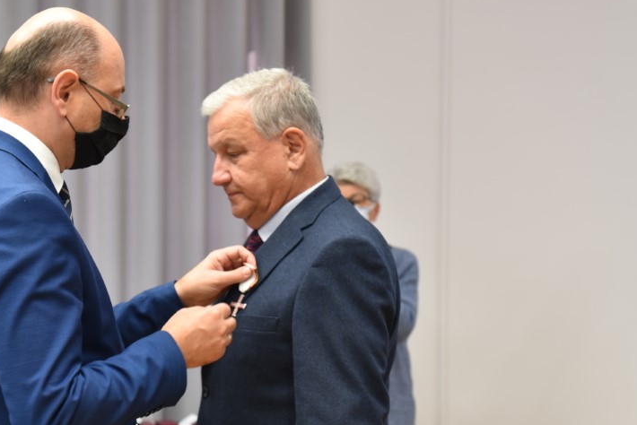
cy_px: 290
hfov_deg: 25.0
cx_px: 231
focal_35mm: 81
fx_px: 1434
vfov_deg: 16.8
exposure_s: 1/60
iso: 800
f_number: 4
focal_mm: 50
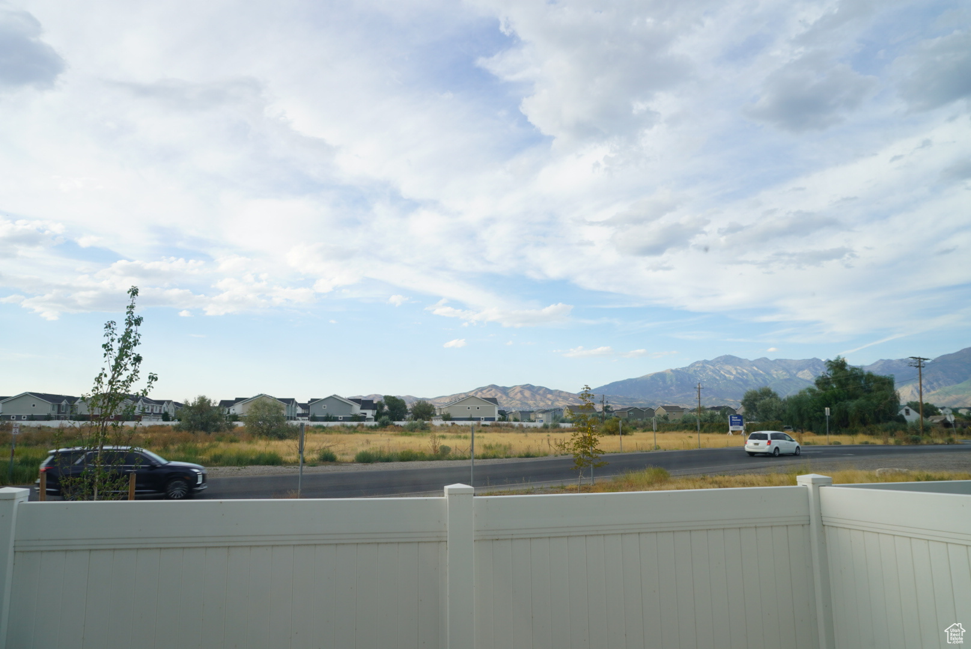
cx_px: 486
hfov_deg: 73.7
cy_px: 324
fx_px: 648
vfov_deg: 53.2
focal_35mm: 24
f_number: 6.3
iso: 100
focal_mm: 16
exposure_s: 1/100
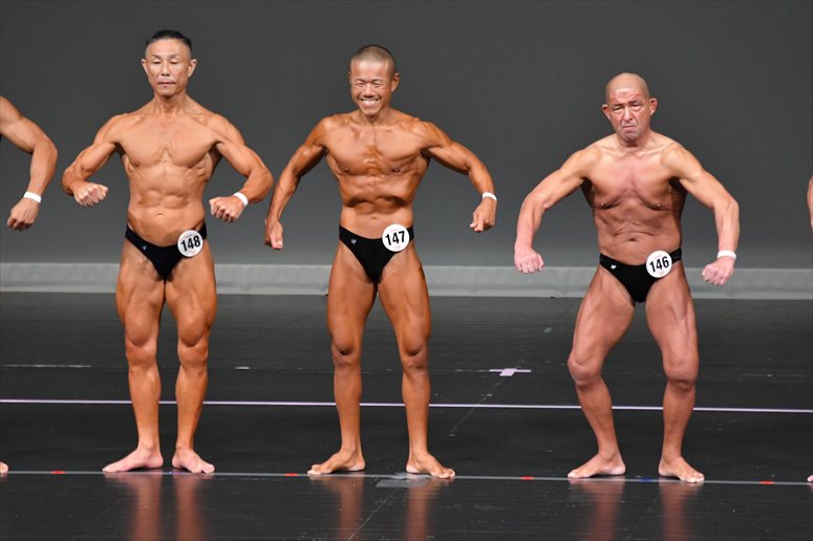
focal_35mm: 345
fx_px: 7788
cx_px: 406
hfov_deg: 6.0
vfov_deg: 4.0
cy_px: 270
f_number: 5.6
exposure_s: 1/400
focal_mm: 230
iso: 4000
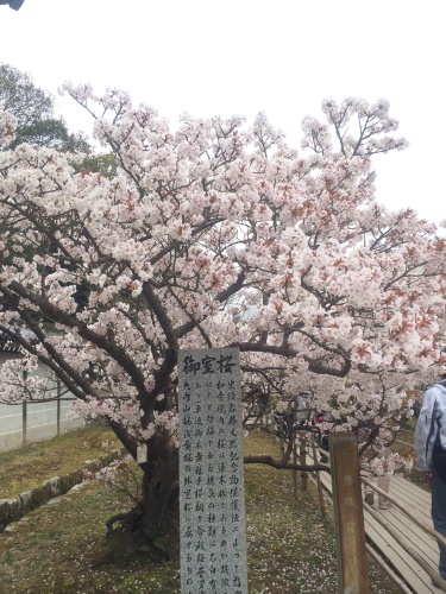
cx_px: 223
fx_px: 515
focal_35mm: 30
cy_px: 297
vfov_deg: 60.0
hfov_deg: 46.8
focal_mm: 4.12
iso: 32
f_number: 2.2
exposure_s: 1/513
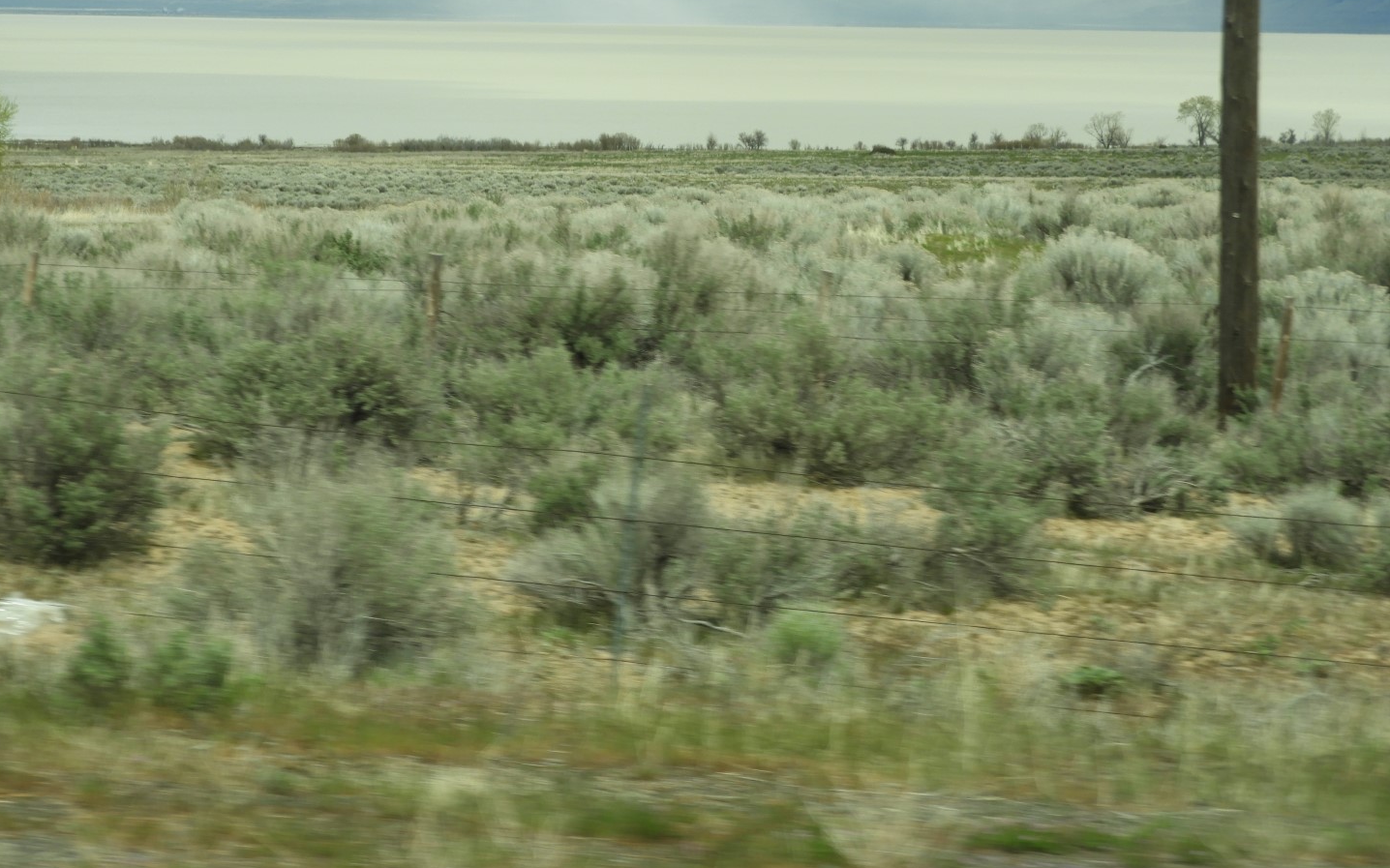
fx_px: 3825
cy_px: 421
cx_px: 694
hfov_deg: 20.6
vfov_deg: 12.9
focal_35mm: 101
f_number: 4.8
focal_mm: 17
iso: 100
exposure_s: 1/640
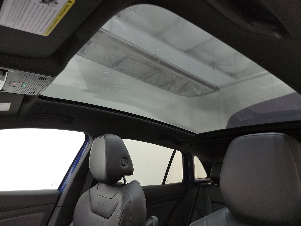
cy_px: 113
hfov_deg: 71.6
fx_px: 209
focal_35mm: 24
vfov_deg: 56.8
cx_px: 150
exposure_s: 1/59
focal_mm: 6.7
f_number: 1.8
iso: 1118
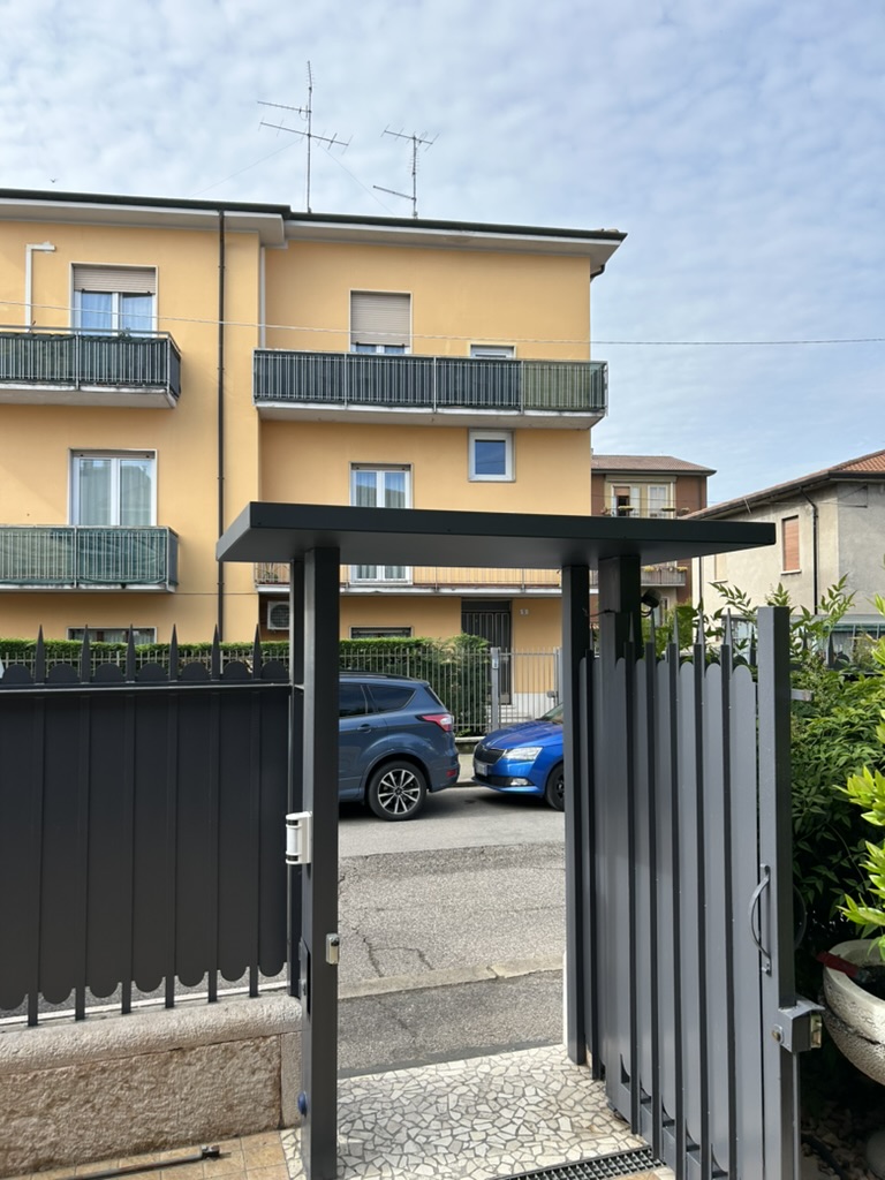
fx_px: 886
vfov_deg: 67.3
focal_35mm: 26
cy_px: 590
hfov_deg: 53.1
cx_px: 442
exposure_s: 1/2457
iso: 50
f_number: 1.5
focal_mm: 5.7
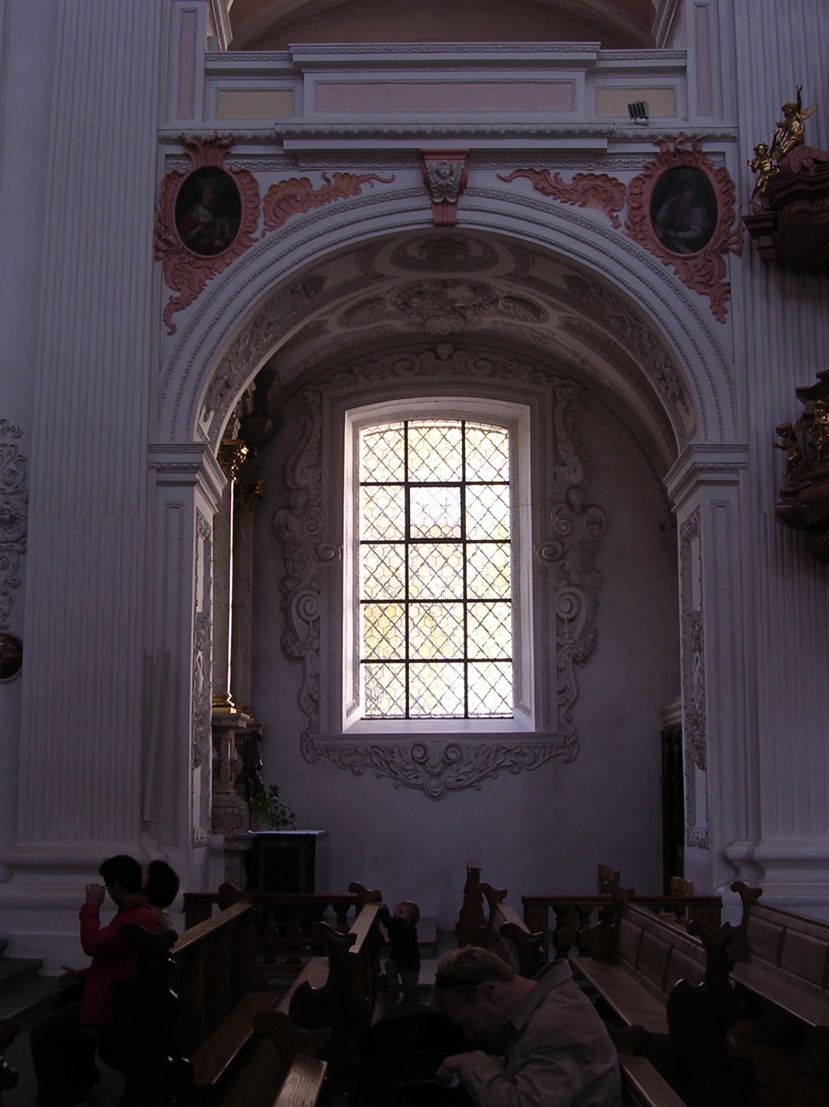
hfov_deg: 31.5
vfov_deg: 41.2
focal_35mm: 46
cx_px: 414
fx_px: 1470
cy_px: 554
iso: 100
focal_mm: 7.1
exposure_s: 1/26.6
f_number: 3
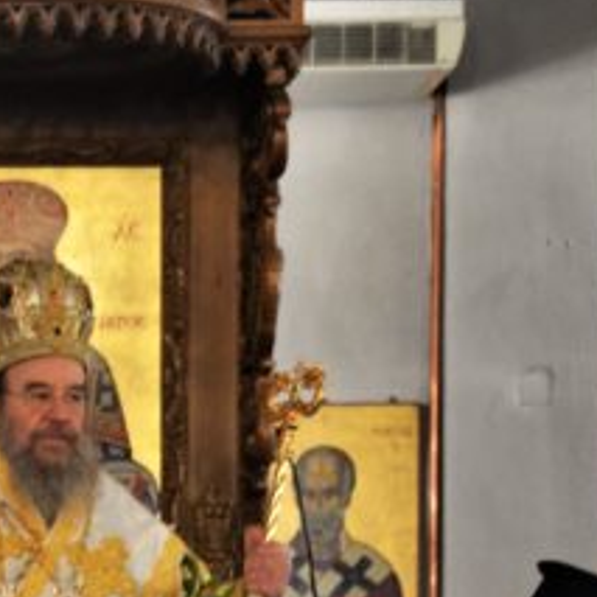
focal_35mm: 159
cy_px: 845
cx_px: -261
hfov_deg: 10.7
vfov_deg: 10.7
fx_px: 3102
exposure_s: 1/15
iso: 560
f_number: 3.8
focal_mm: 26
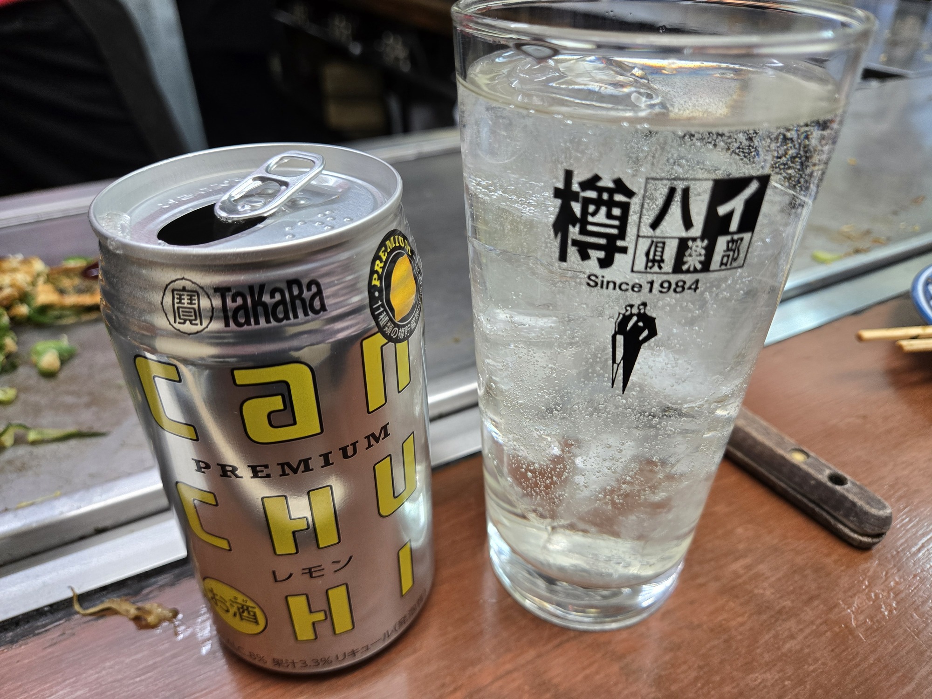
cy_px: 350
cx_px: 466
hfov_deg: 73.9
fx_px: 619
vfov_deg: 58.9
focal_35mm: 23
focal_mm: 5.4
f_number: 1.8
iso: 160
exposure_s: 1/100
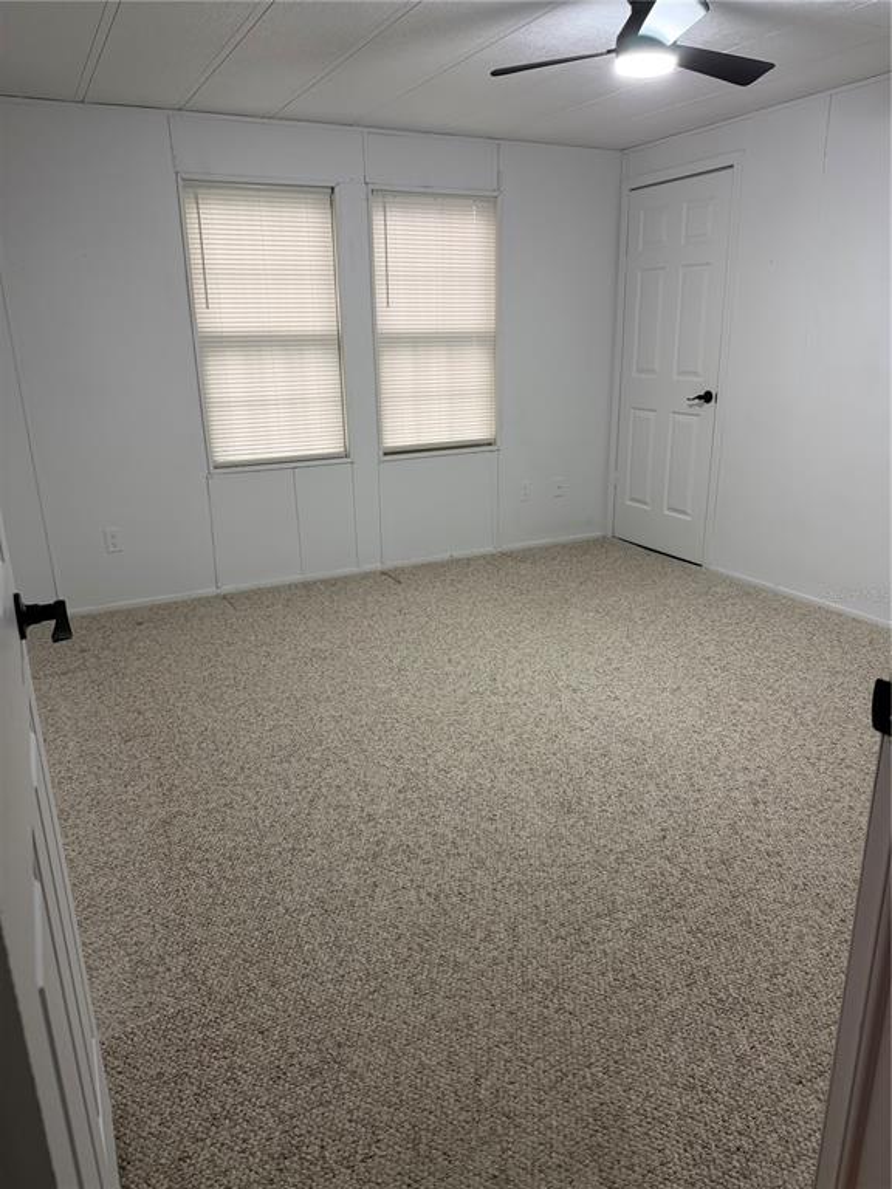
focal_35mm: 24
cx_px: 446
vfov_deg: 71.6
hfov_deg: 56.8
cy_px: 594
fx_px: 825
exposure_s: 1/67
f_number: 1.78
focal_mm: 6.76
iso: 200
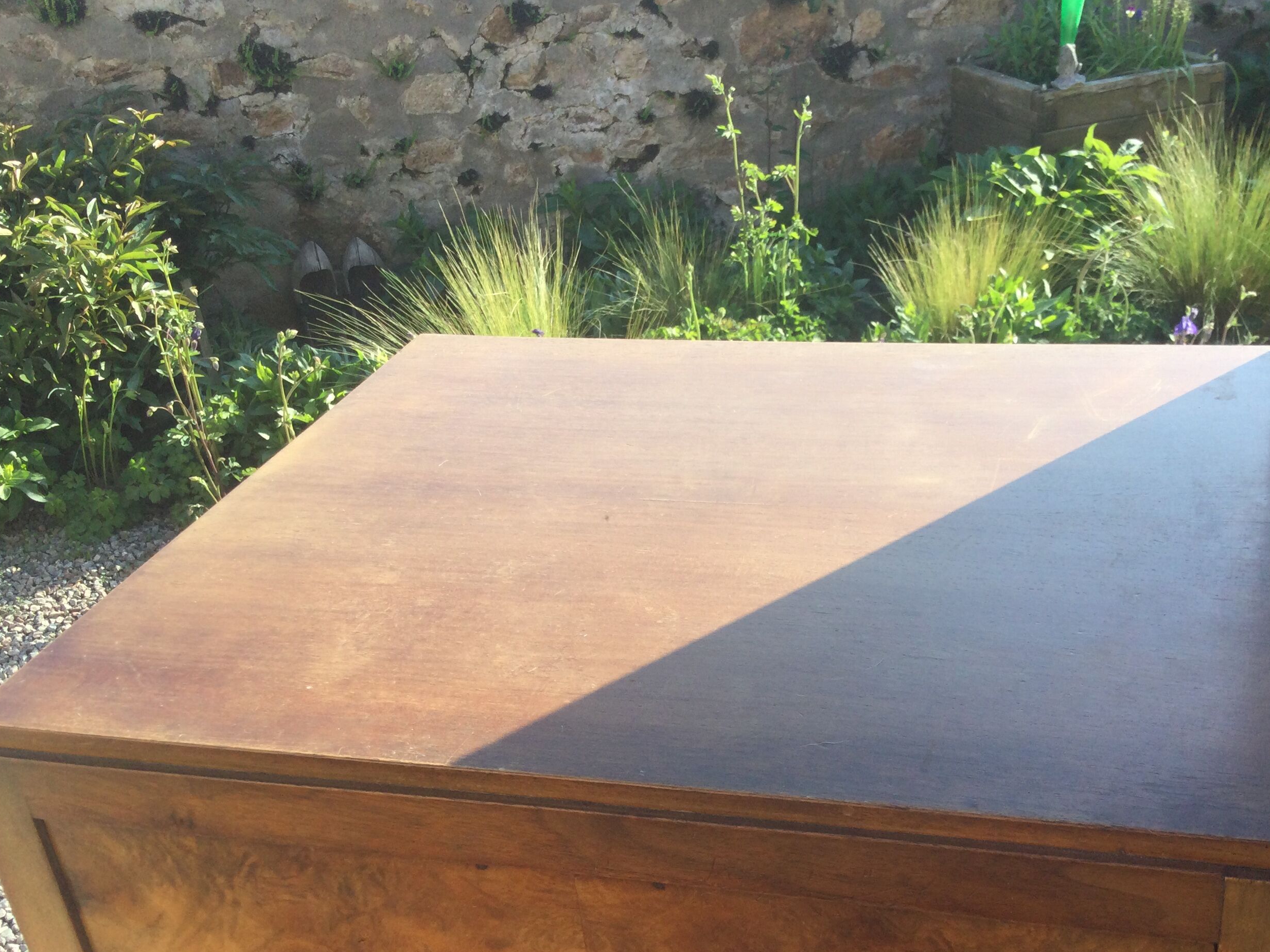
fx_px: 1504
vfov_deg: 34.8
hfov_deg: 45.6
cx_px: 742
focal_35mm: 41
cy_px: 628
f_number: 2.4
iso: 25
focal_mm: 3.3
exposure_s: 1/310
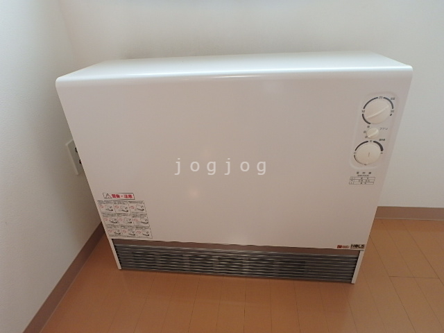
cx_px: 222
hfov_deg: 79.0
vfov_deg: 63.4
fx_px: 269
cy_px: 166
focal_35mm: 21
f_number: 3.5
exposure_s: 1/40
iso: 200
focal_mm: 3.7
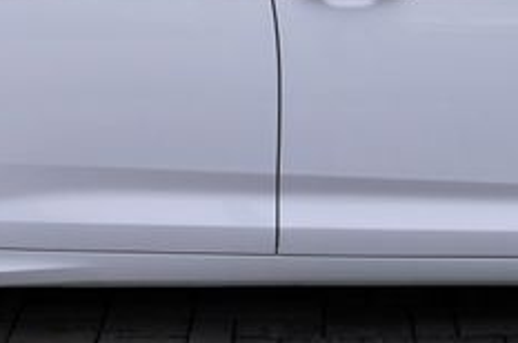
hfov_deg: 18.6
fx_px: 1578
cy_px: -276
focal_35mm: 110
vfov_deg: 11.5
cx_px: 311
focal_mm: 25
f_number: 8
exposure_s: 1/125
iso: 100
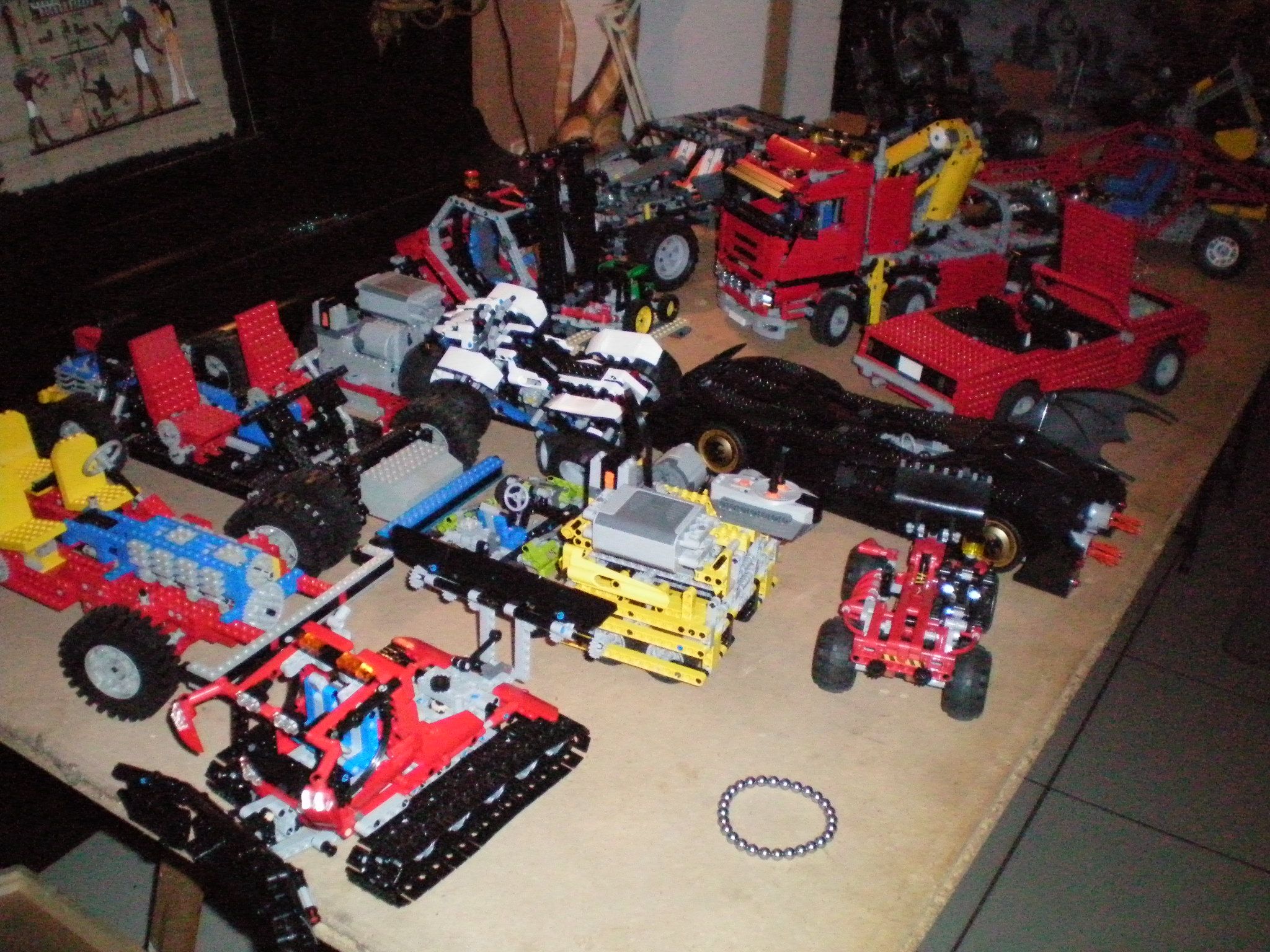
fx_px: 1394
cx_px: 635
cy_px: 476
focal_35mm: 38
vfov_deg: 37.7
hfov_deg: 49.0
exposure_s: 1/125
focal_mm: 6.3
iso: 800
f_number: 3.1
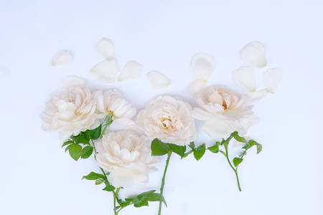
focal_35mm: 29
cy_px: 108
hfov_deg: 63.7
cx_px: 162
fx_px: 260
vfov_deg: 45.0
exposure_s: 1/100
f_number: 3.8
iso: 200
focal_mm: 19.2
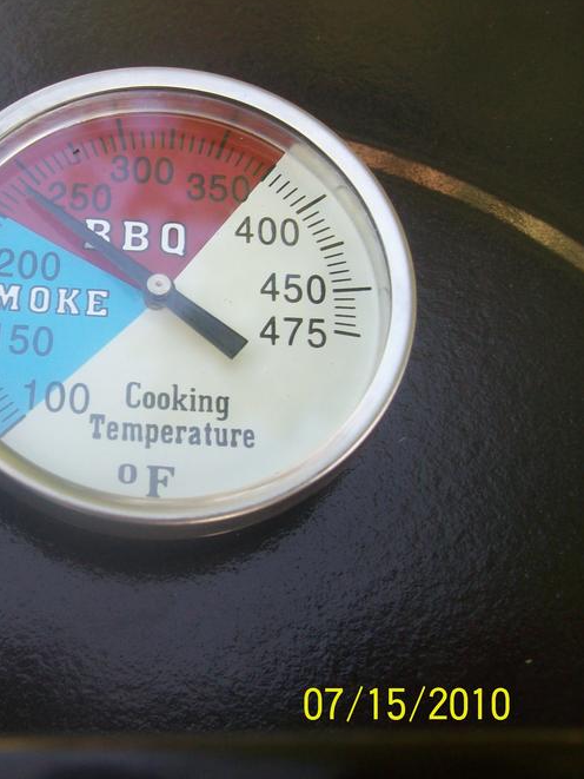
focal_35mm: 49
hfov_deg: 28.5
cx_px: 57
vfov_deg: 38.9
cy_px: 384
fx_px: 1102
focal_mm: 6
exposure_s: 1/180
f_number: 2.7
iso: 80
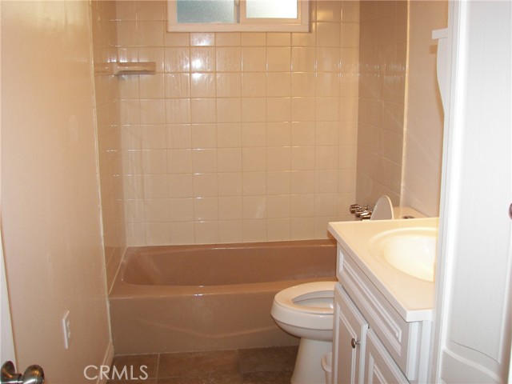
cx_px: 256
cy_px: 192
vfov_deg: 39.7
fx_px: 532
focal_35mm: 36
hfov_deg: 51.4
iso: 100
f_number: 2.8
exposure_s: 1/30
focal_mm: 6
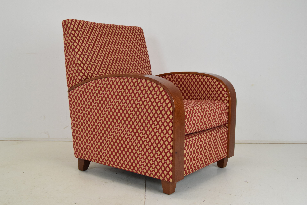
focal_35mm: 42
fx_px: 358
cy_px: 102
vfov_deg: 31.9
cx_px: 154
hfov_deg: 46.4
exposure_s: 1/250
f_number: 8
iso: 1600
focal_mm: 28
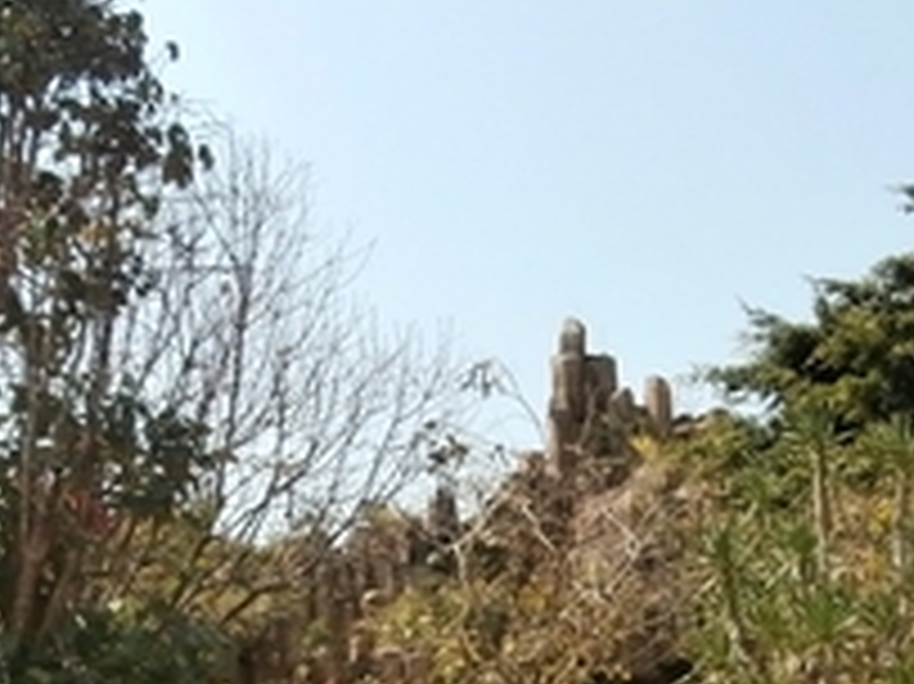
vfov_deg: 20.3
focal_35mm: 71
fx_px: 1874
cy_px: 616
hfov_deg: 27.4
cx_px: 504
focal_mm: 4.2
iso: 100
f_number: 3
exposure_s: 1/1000
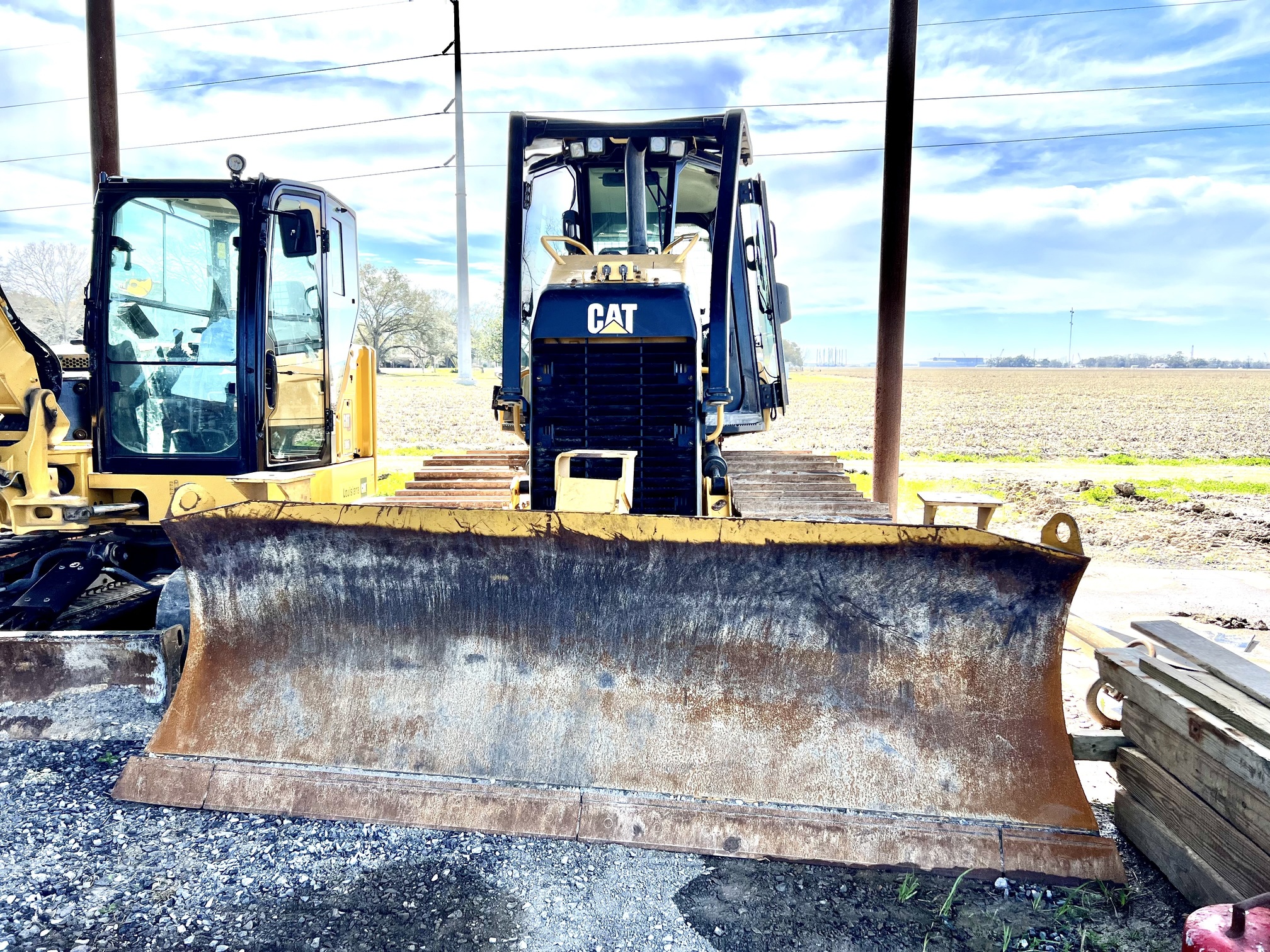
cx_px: 635
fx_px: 954
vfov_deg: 53.1
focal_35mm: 26
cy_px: 476
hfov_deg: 67.3
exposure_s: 1/2353
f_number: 1.5
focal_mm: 5.7
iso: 50
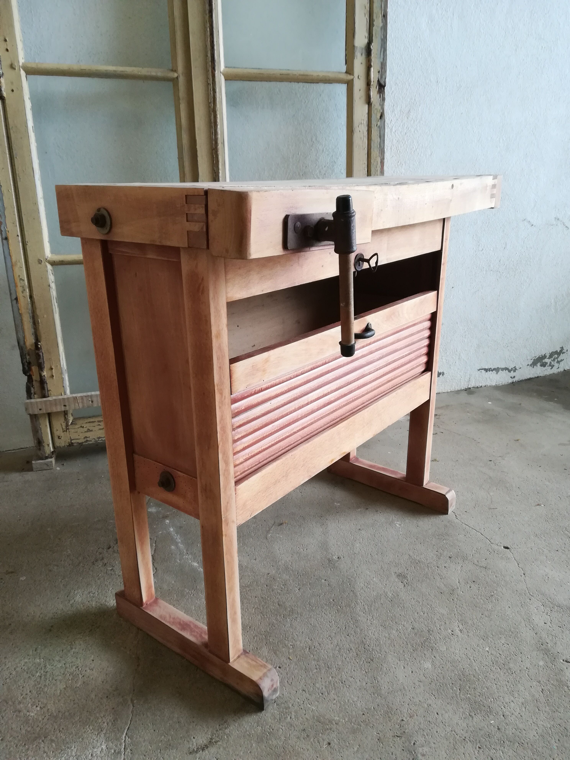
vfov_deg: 67.3
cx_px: 285
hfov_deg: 53.1
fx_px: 571
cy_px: 380
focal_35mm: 26
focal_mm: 3.83
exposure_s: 1/33.3
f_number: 2.2
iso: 200
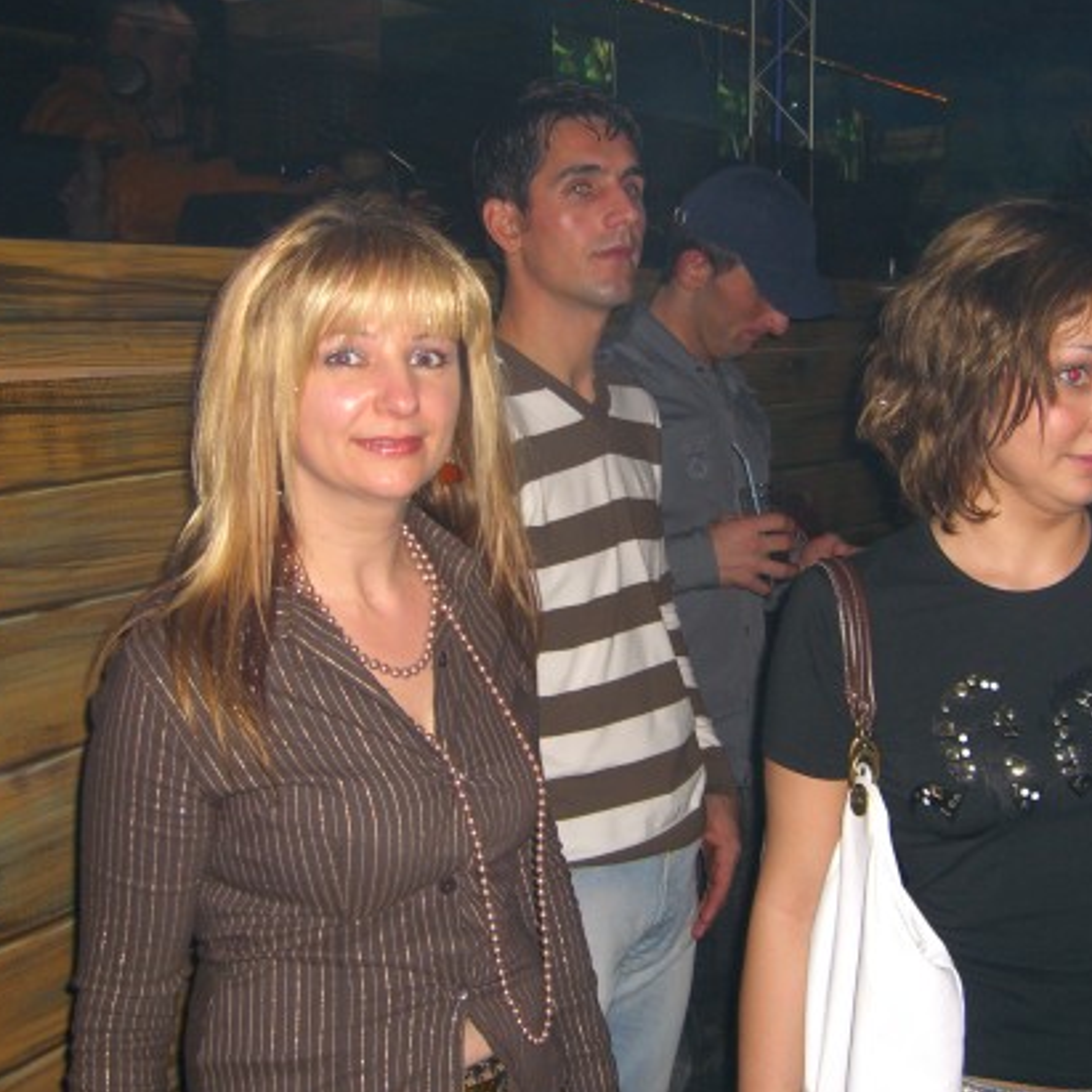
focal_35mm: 49
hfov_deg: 34.7
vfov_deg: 34.7
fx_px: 1749
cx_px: 590
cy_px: 526
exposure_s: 1/60
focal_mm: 7.9
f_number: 2.8
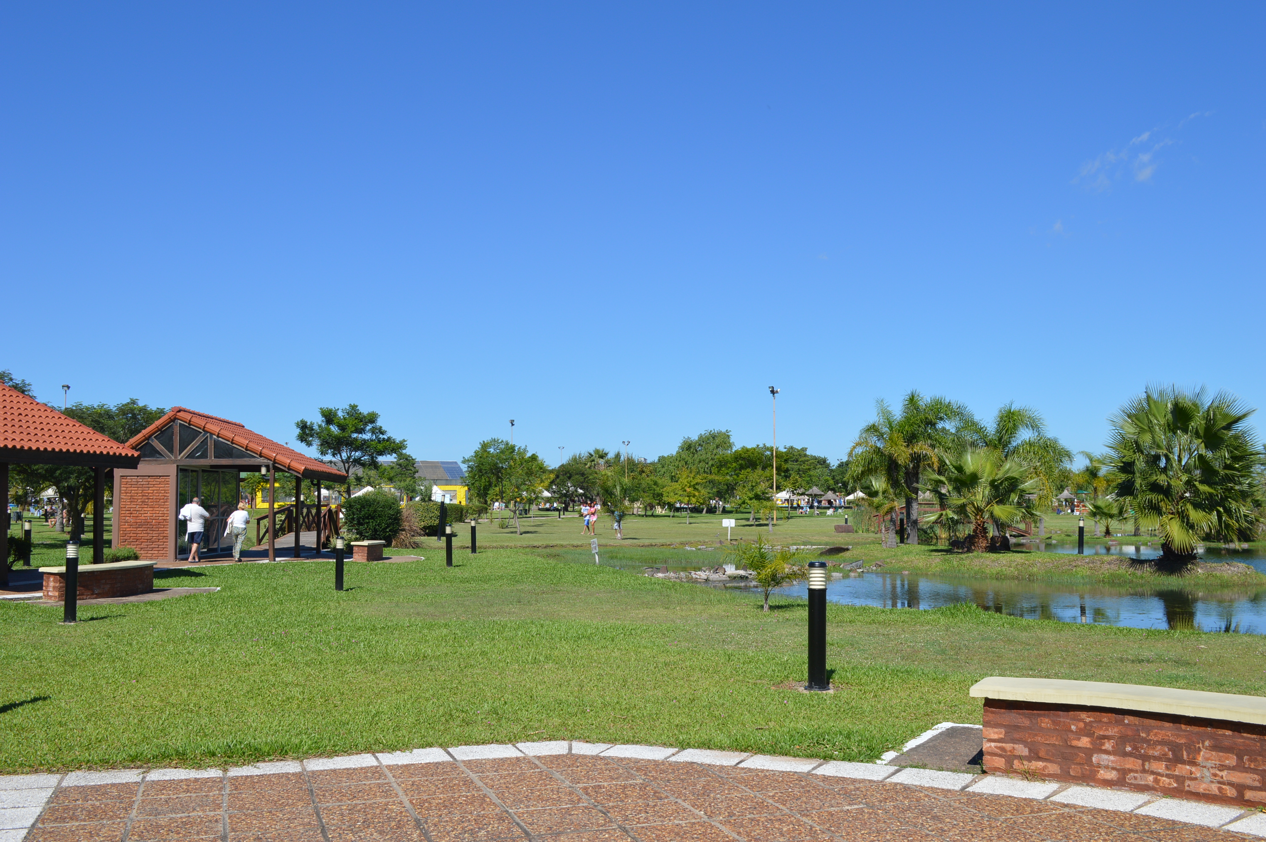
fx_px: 1159
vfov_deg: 39.9
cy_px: 421
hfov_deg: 57.3
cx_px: 633
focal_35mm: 33
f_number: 9
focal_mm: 22
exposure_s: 1/320
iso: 100
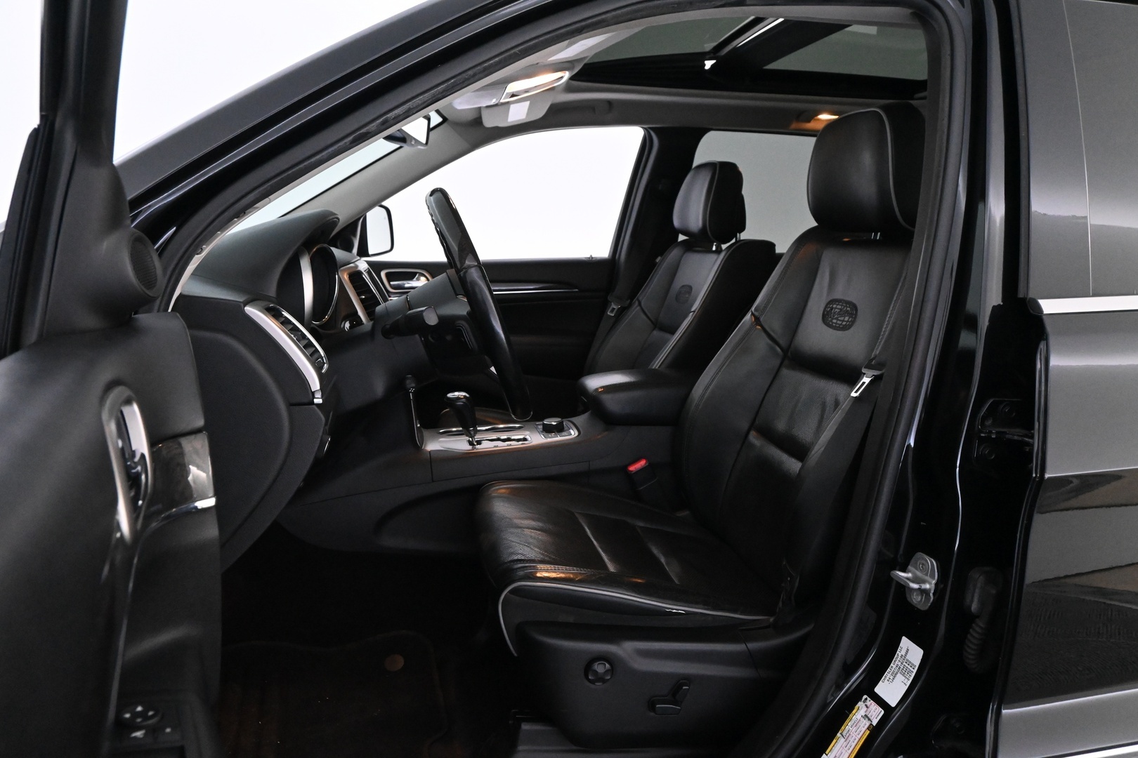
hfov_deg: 67.4
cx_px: 569
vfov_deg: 47.9
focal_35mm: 27
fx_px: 853
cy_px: 379
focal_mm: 18
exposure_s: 1/40
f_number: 6.3
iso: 5000
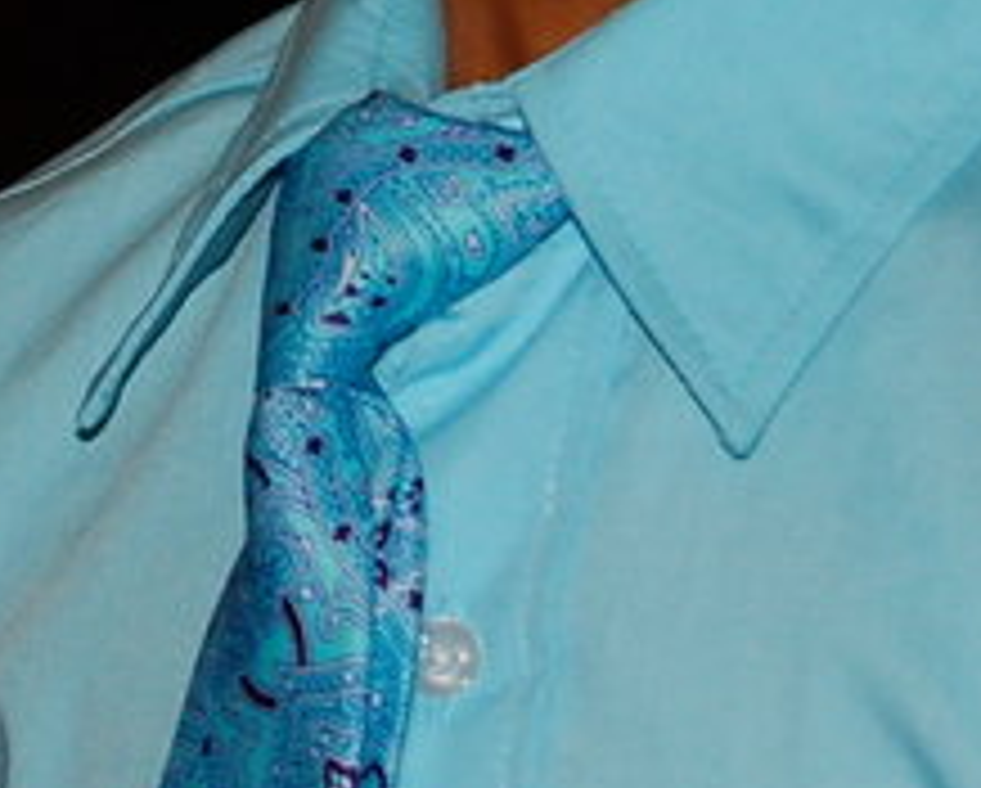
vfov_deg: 4.2
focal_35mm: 363
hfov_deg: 5.3
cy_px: -457
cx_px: 315
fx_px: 10559
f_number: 5.6
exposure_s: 1/60
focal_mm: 55
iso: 400
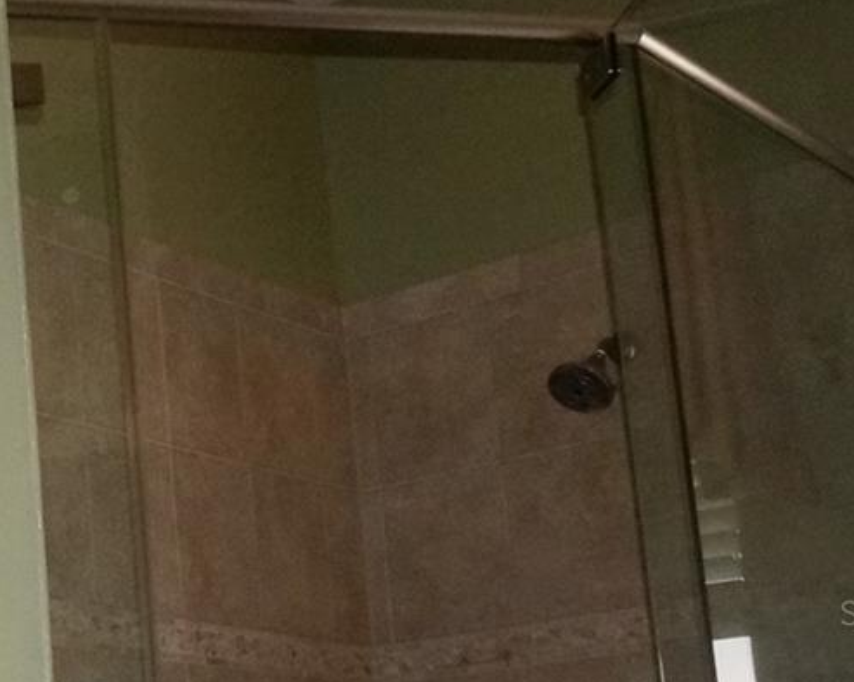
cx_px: -391
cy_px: 612
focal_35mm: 73
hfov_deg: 22.0
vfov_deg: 20.5
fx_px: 1844
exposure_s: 1/60
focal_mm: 16
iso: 3200
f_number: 14
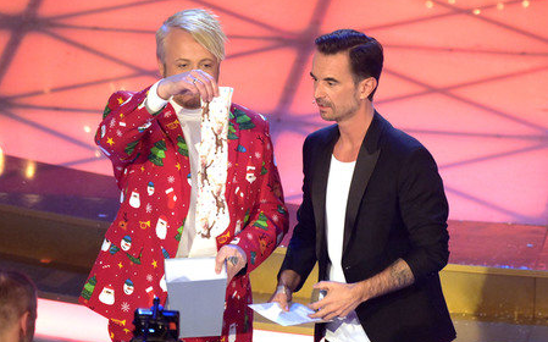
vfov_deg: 2.6
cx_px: 274
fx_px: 7642
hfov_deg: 4.1
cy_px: 178
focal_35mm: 512
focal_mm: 500
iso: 12800
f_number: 6.3
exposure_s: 1/400
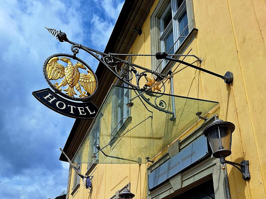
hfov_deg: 73.9
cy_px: 100
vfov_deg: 58.9
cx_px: 133
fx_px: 177
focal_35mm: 23
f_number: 1.8
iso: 40
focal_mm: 5.54
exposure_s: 1/3333
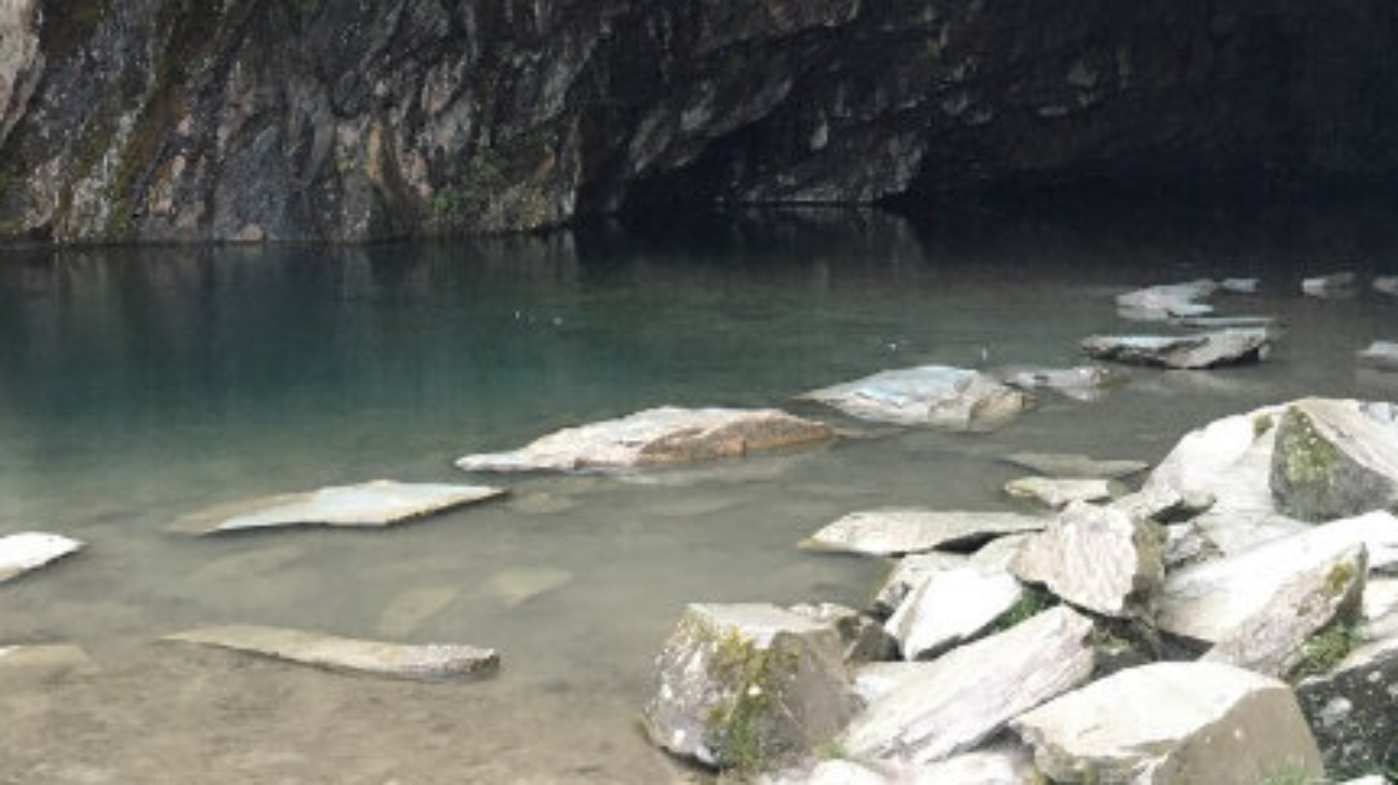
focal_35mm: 44
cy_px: 78
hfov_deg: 46.3
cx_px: 629
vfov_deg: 26.2
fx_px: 1630
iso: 200
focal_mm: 4.2
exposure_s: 1/25
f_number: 2.2
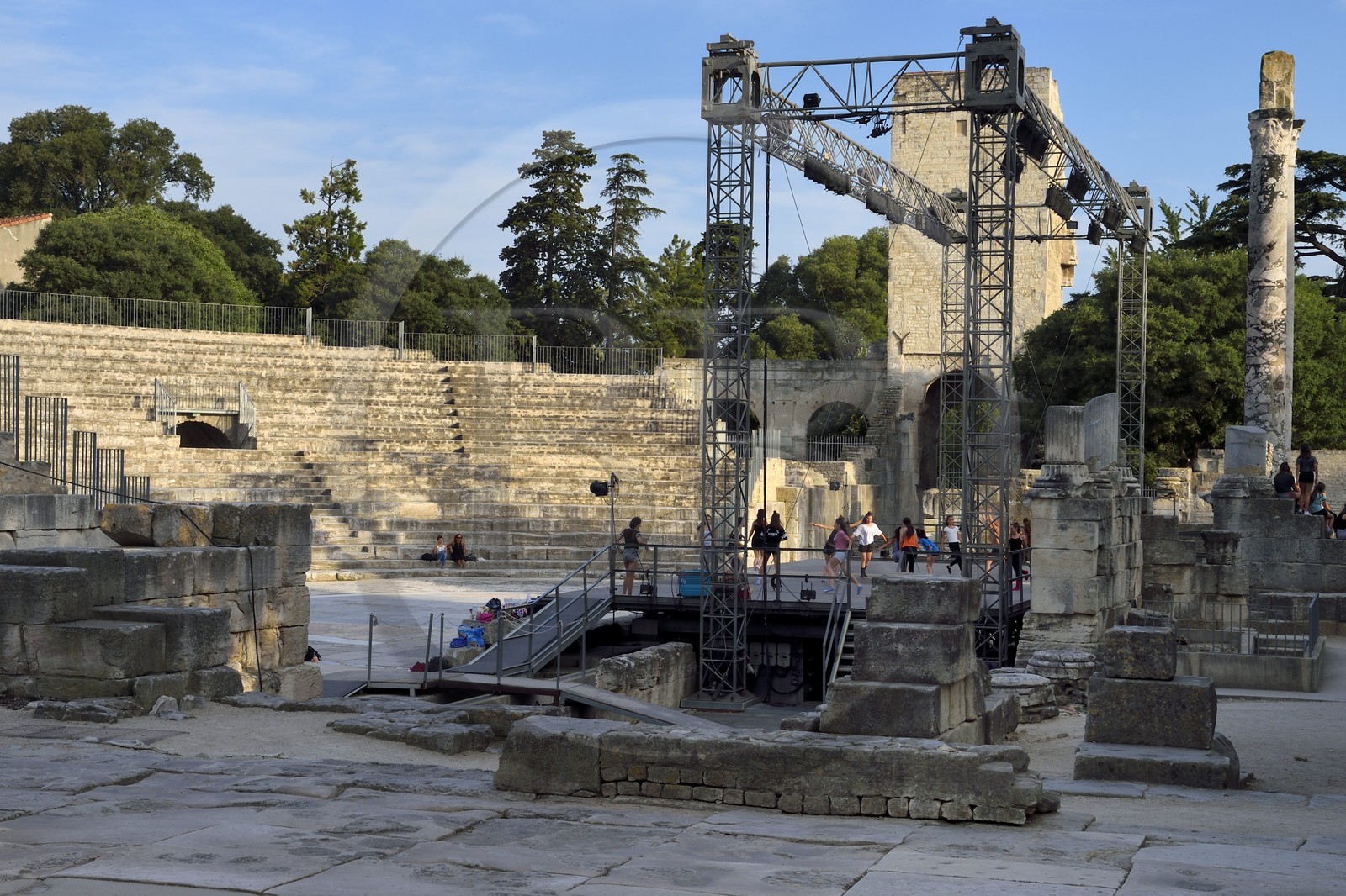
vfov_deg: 26.0
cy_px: 448
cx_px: 673
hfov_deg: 38.2
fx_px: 1944
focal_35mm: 52
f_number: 13
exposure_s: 1/250
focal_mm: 52
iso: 200
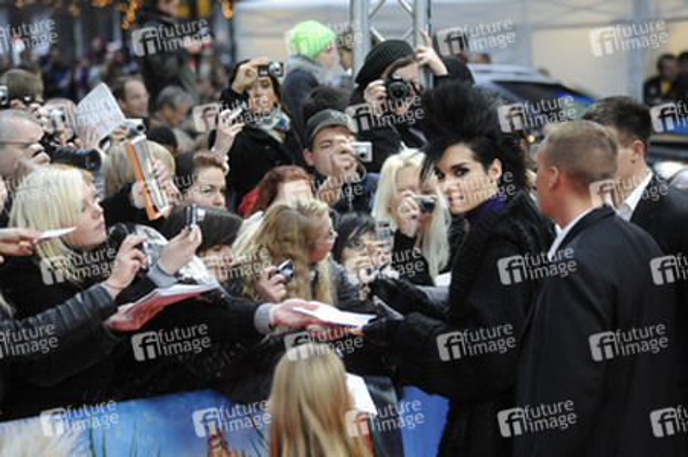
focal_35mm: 145
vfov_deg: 9.4
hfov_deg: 14.2
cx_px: 344
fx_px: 2769
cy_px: 228
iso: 3200
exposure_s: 1/125
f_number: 5
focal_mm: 145
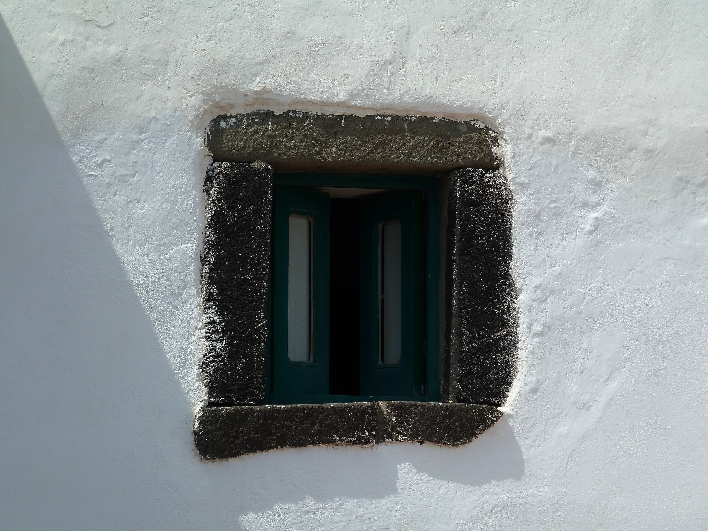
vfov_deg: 17.8
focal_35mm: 83
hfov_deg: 23.6
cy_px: 266
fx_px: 1698
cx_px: 354
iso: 80
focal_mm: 13.7
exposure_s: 1/400
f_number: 4.5
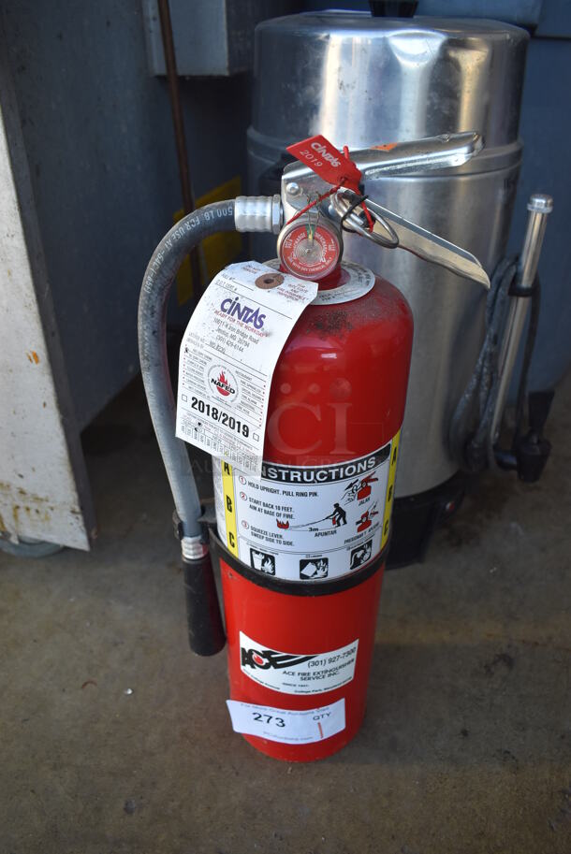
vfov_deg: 67.3
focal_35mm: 27
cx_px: 286
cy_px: 427
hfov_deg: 48.0
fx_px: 641
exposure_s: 1/250
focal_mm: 18
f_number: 5
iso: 400
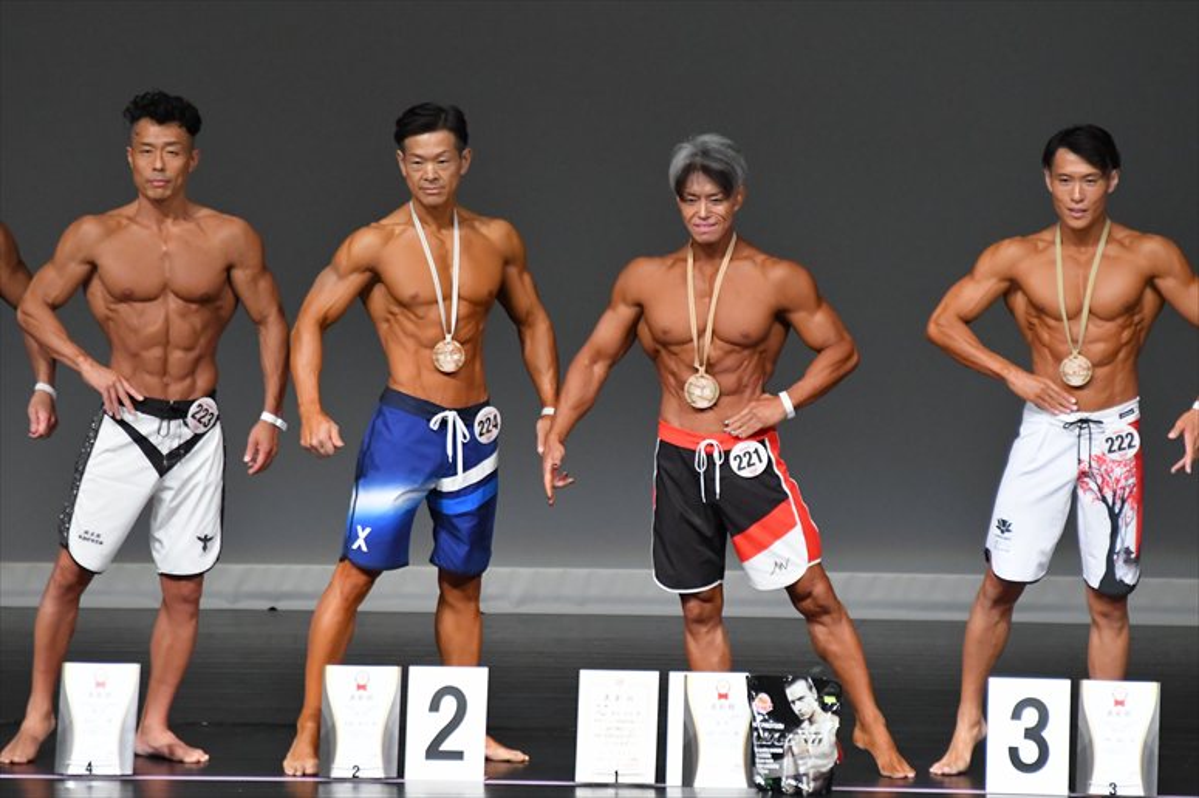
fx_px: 12484
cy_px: 399
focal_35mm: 375
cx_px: 600
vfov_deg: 3.7
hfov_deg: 5.5
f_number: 5.6
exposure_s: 1/400
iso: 5000
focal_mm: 250
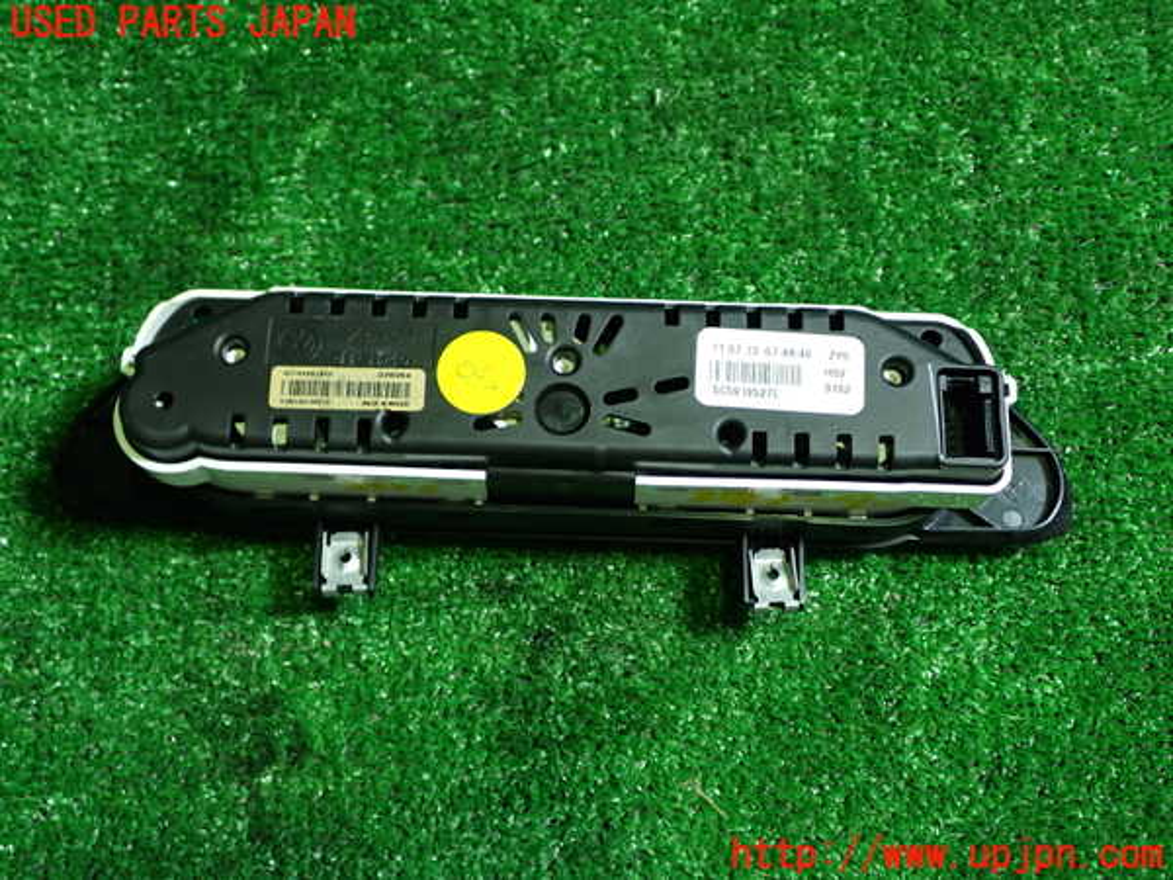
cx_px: 586
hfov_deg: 45.8
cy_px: 440
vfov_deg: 35.1
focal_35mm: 41
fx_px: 1389
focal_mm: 7.31
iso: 320
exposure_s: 1/40
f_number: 2.8
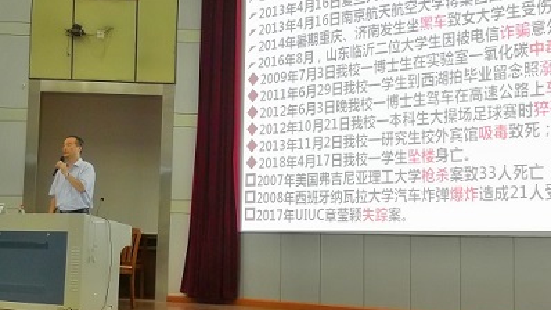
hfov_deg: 28.5
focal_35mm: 74
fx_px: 1081
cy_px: 96
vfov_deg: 16.3
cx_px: 224
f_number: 1.8
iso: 500
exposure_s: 1/33.3
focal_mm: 3.95
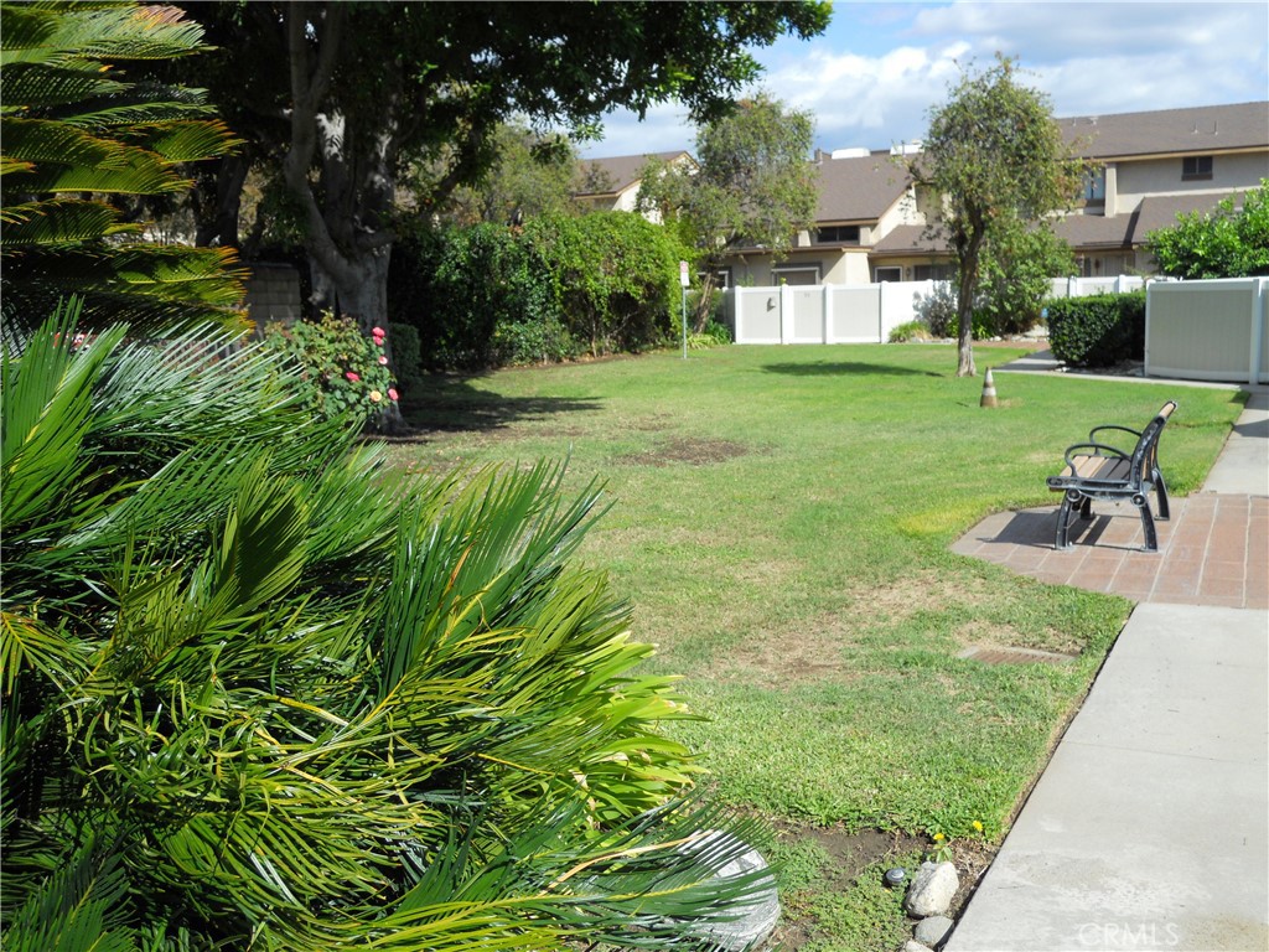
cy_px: 476
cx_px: 634
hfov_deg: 56.8
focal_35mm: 32
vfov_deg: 44.2
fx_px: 1173
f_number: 2.8
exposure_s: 1/800
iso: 80
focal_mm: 5.7
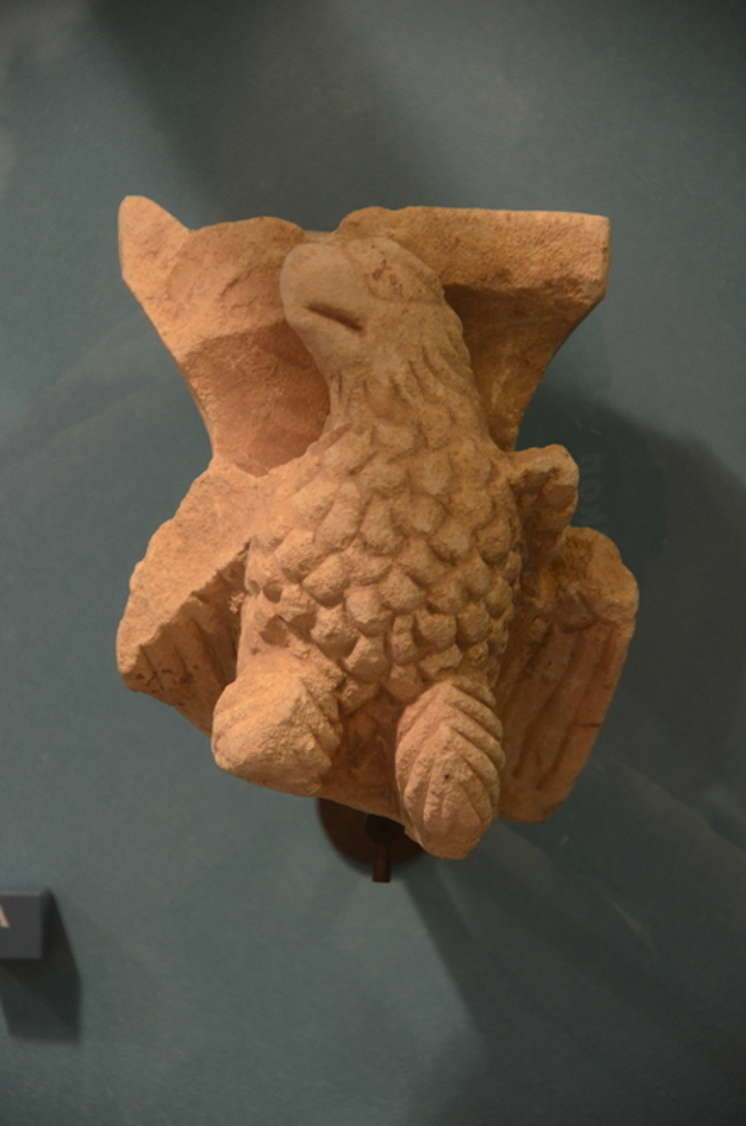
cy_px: 563
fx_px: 6086
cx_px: 373
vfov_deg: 10.6
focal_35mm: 195
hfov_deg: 7.0
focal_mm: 130
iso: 1000
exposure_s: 1/50
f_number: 5.6
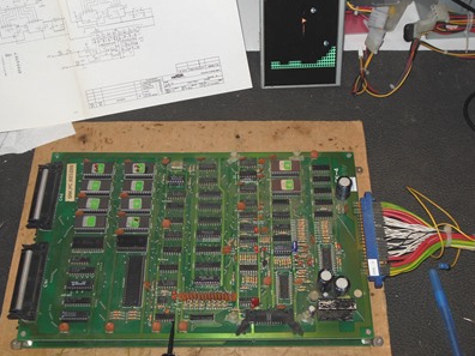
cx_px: 229
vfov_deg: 33.6
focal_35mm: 43
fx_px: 590
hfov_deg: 43.8
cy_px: 157
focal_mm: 6.8
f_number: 3.6
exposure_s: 1/30
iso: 125
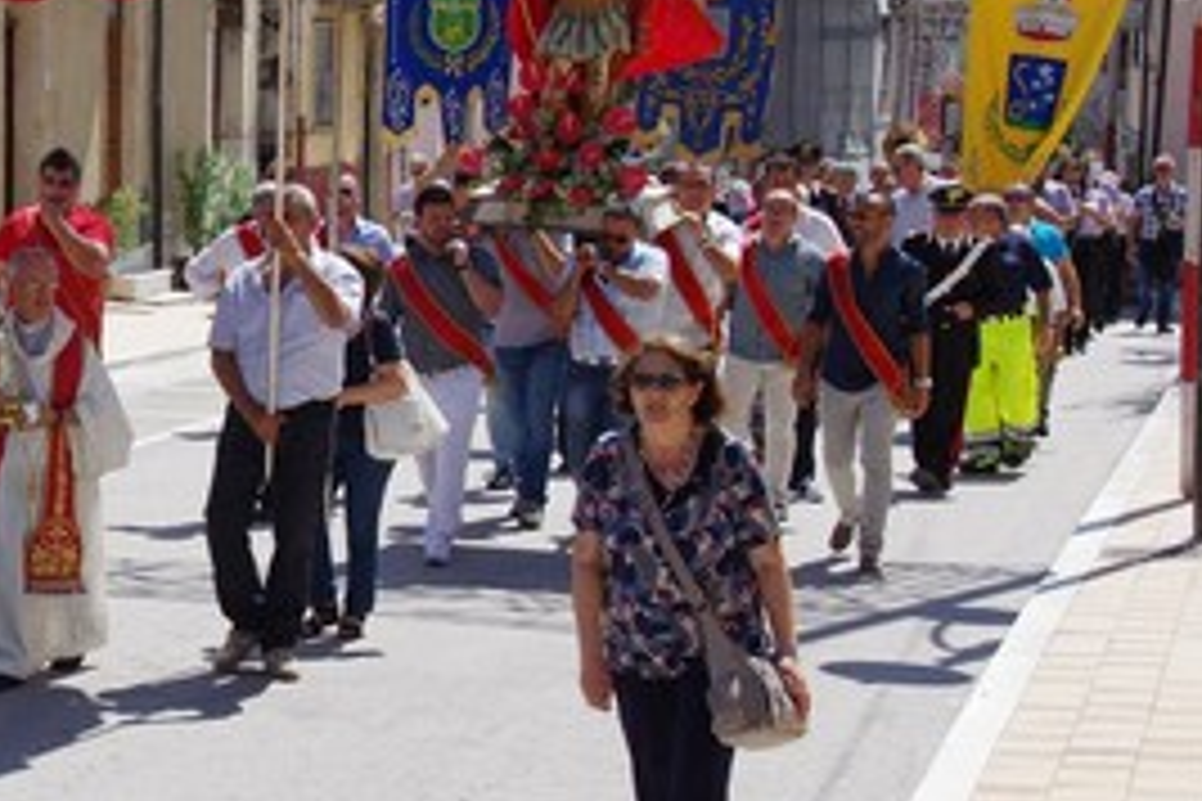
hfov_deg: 19.4
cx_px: 108
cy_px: 335
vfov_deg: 13.3
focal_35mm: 103
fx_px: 3439
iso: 320
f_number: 8
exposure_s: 1/320
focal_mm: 37
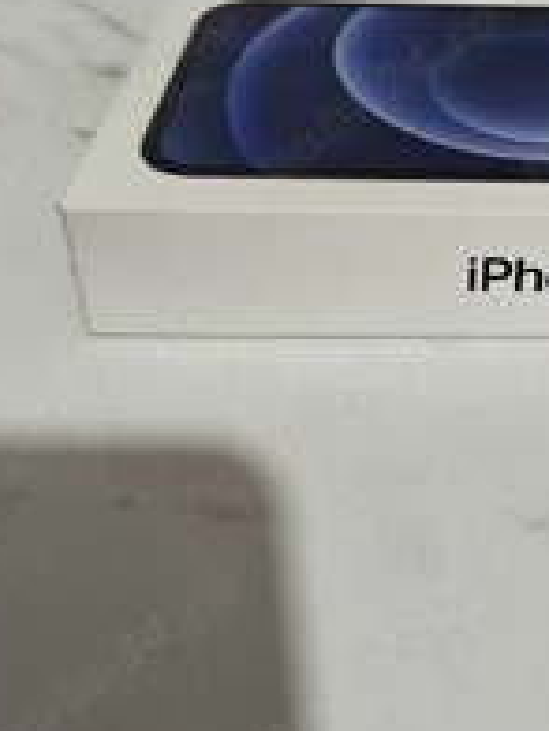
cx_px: 508
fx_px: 1036
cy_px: 157
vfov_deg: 37.6
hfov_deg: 28.4
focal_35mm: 49
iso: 500
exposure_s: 1/62
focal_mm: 5.59
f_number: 1.8
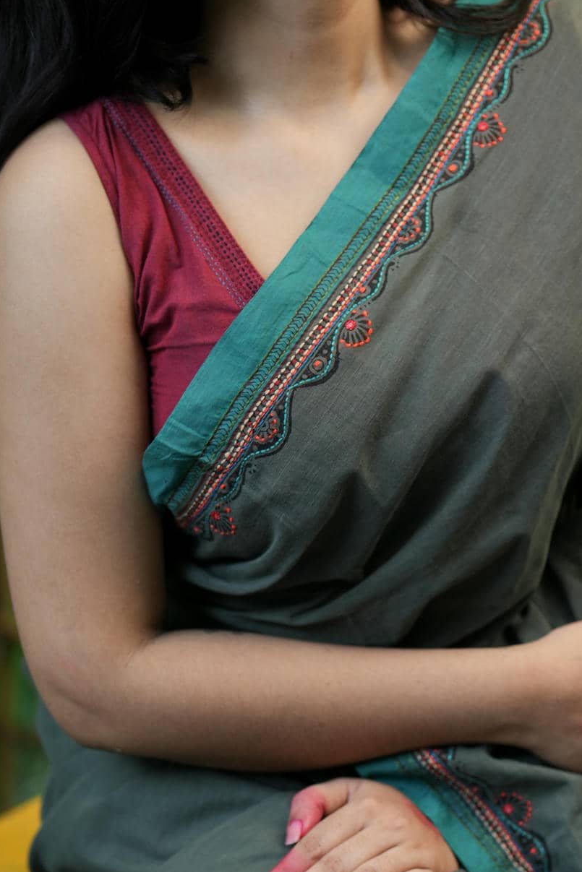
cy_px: 259
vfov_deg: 23.2
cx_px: 258
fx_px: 2109
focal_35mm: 87
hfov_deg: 15.7
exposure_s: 1/320
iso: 100
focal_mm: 50
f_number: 1.4
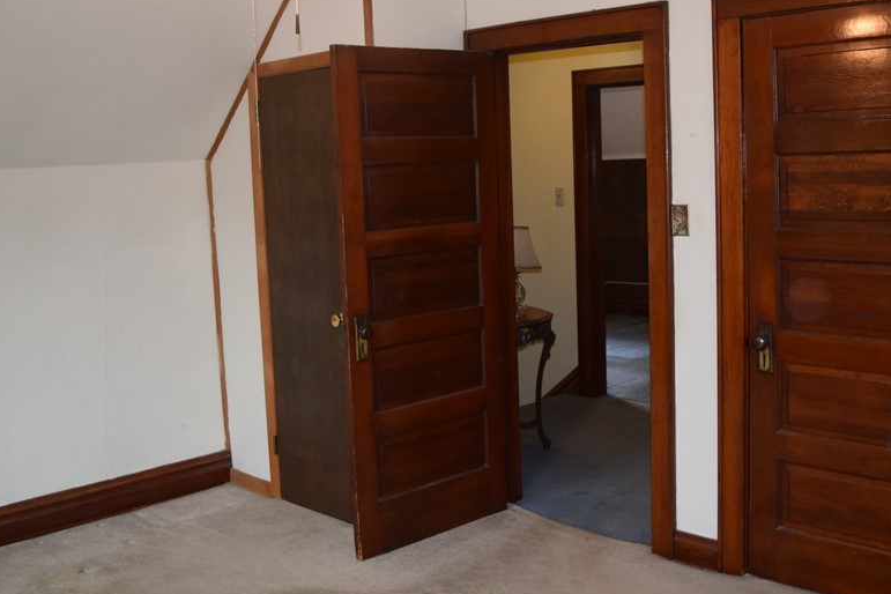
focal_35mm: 38
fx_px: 940
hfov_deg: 50.7
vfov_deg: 35.0
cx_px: 466
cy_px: 262
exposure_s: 1/60
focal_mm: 18
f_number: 3.5
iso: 800
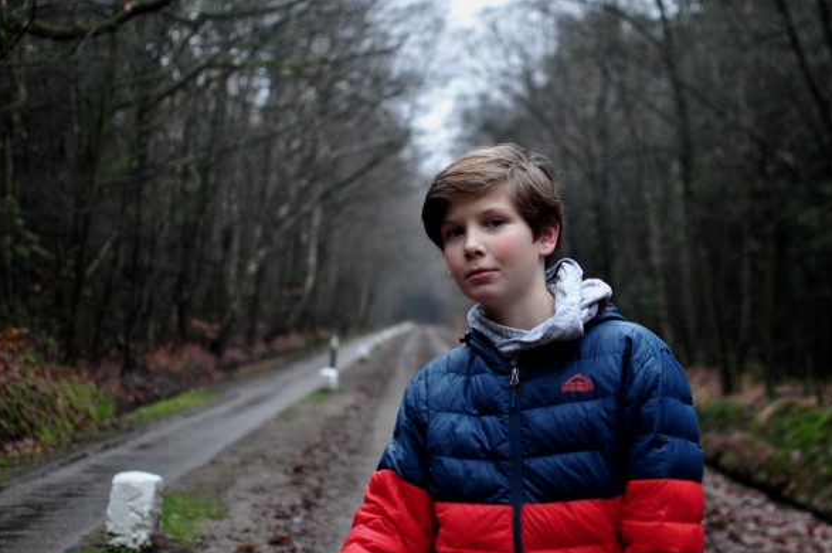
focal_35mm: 65
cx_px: 500
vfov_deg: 21.0
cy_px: 271
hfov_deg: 31.1
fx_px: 1492
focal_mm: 35
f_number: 2.2
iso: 500
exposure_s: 1/250
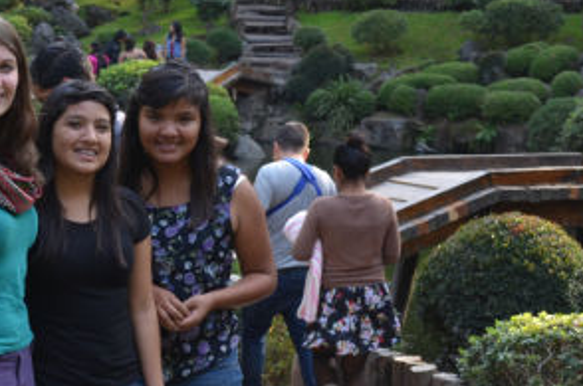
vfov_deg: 13.7
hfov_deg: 20.6
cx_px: 97
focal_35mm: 98
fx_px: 1584
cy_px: 383
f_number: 5.6
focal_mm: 26
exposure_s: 1/125
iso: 320
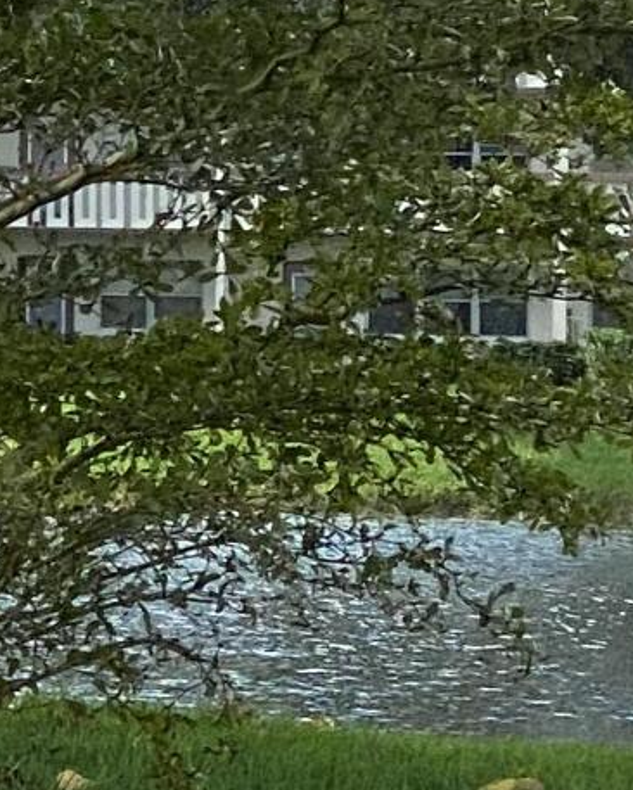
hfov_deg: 4.4
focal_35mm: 333
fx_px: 7793
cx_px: -1567
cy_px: -86
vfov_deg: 5.8
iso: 20
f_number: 2
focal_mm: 6
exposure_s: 1/1916
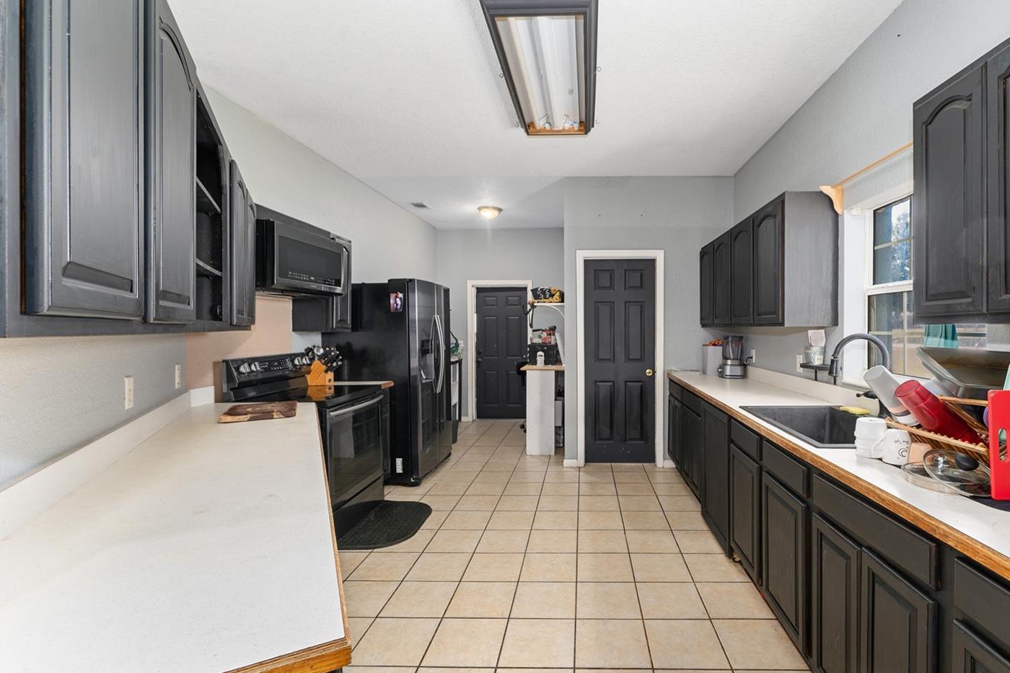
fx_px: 449
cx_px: 575
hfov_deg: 96.1
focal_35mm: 16
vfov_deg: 73.7
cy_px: 330
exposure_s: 1.3
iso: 400
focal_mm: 14
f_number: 7.1
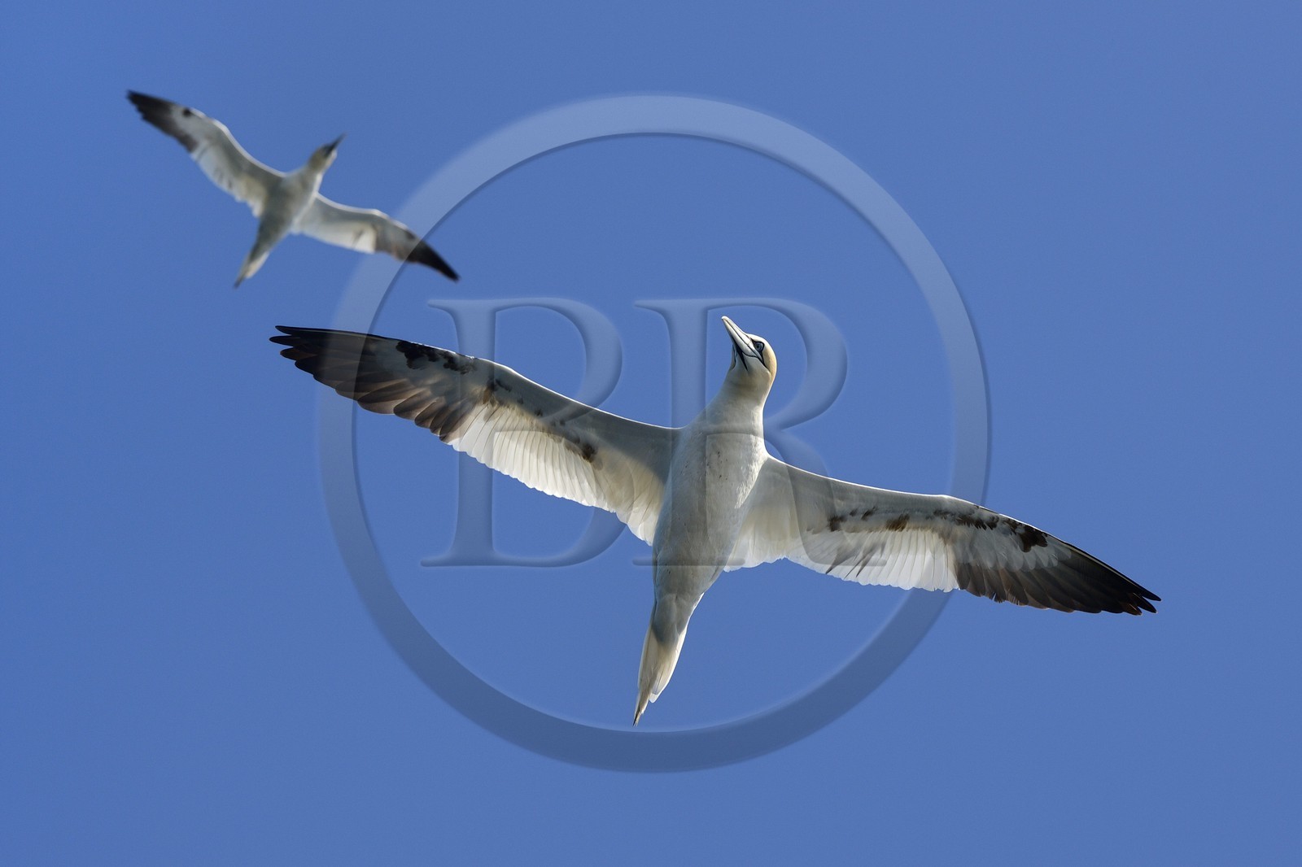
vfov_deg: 12.4
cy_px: 434
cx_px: 651
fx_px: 3977
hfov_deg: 18.6
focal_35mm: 110
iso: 400
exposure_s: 1/1600
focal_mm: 110
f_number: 7.1
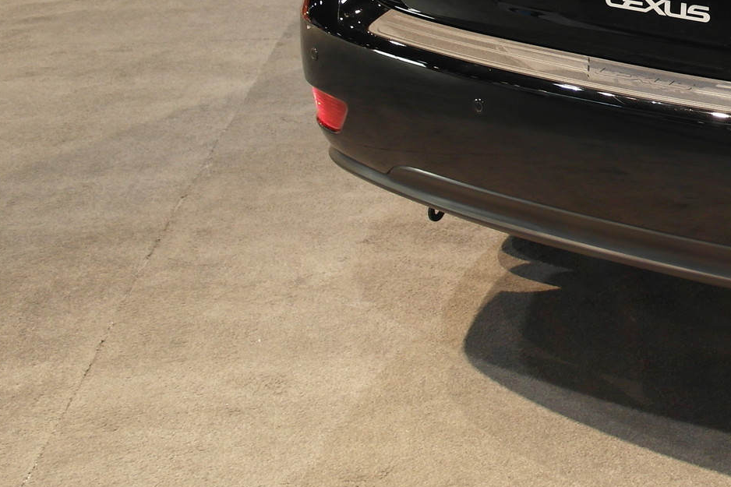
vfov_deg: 16.3
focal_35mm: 80
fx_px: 1624
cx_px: 931
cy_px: -119
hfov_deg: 22.8
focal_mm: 20
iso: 400
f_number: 3.5
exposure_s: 1/30
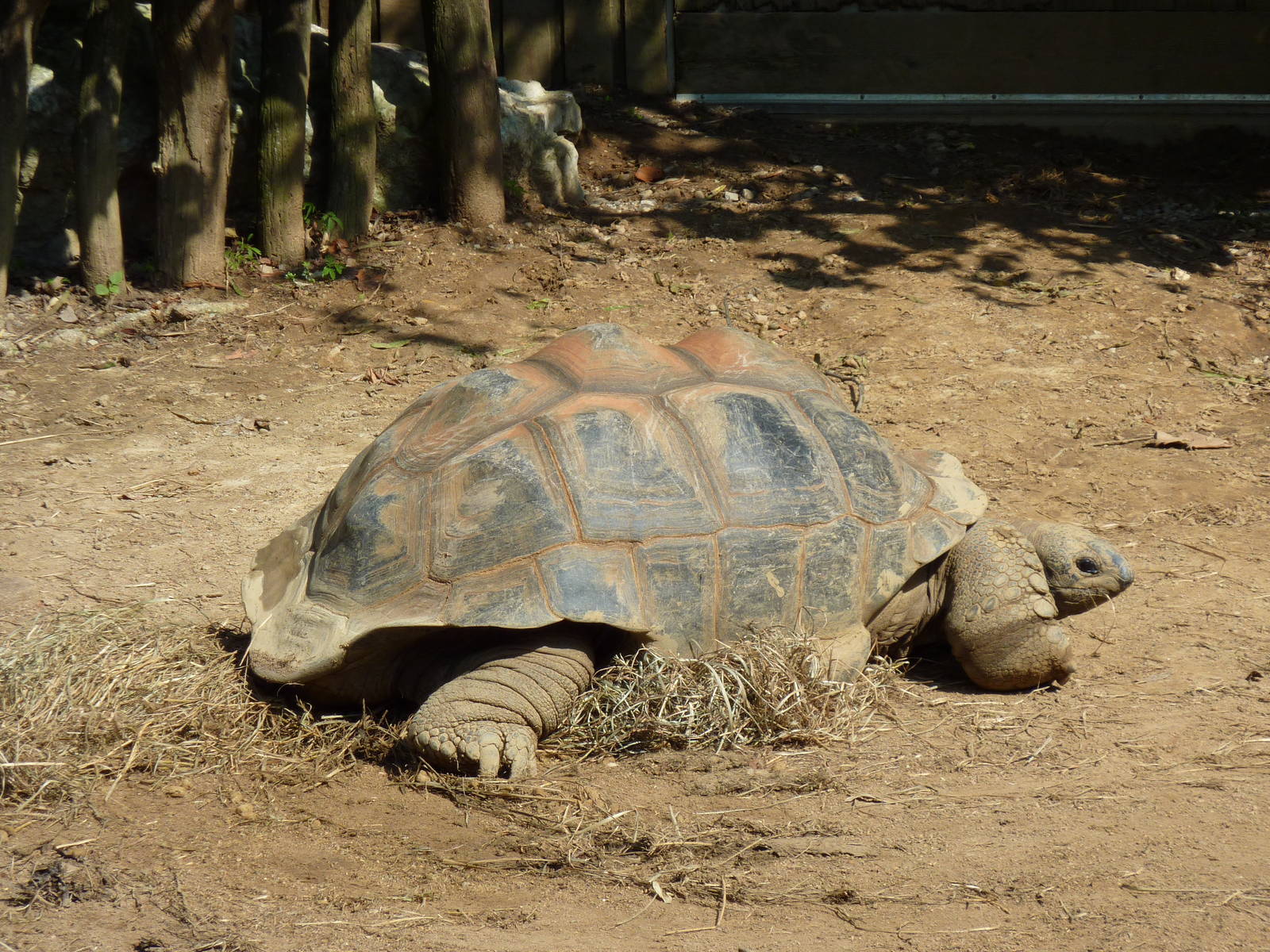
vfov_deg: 8.8
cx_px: 635
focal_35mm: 169
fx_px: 6200
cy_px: 476
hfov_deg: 11.7
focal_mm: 27.8
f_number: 4.5
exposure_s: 1/500
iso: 100
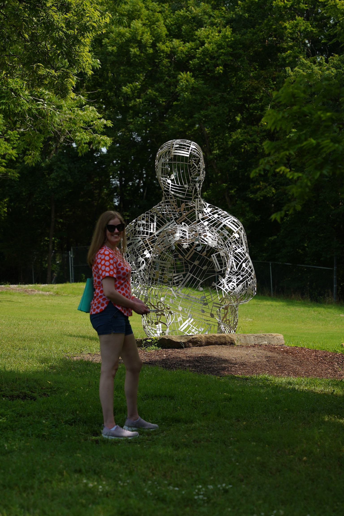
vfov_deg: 19.5
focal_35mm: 105
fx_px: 1505
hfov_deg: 13.0
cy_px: 258
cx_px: 172
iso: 50
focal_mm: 70
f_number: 3.2
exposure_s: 1/250
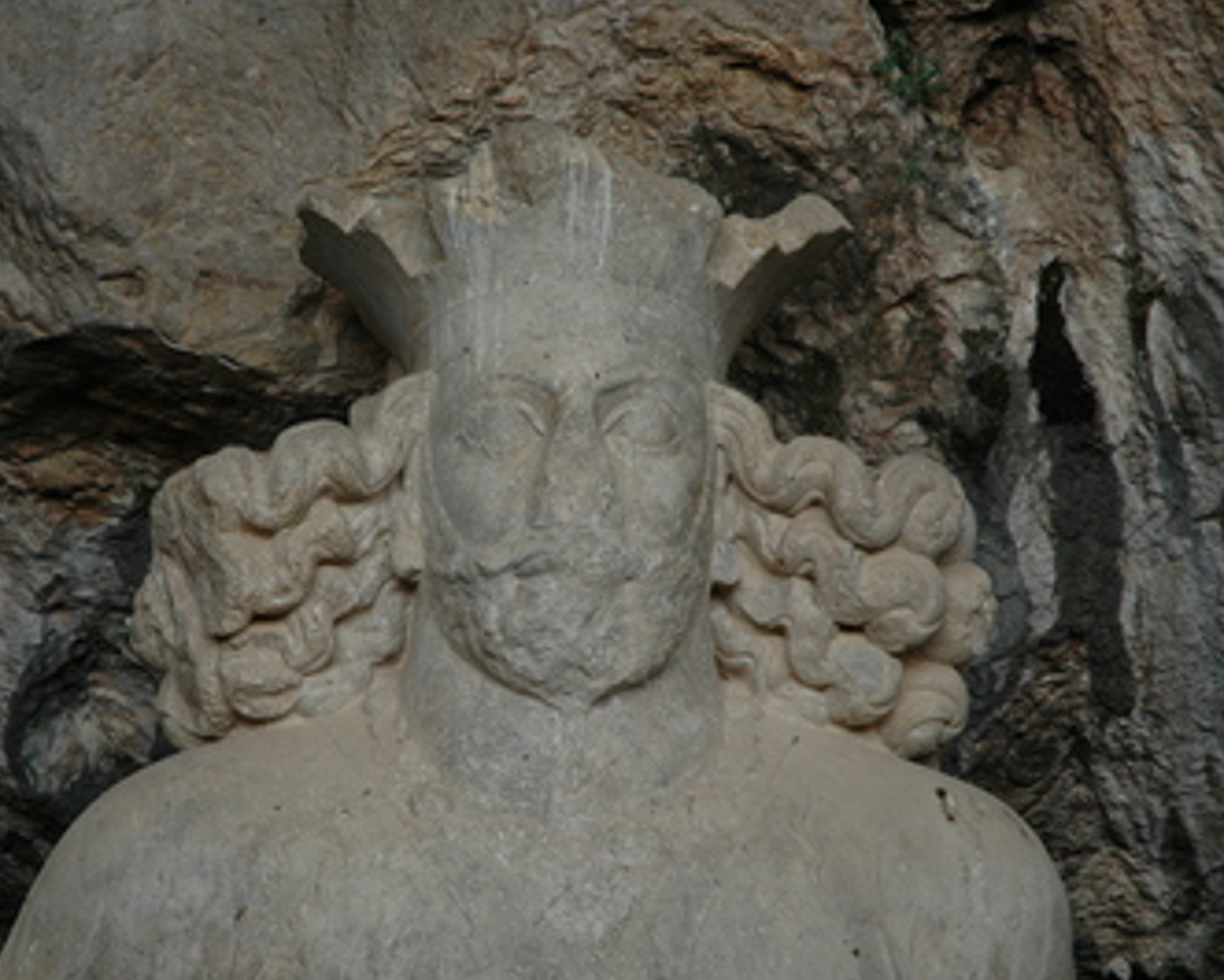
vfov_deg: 12.9
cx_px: 582
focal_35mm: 120
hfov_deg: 16.0
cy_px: 492
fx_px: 4348
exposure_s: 1/80
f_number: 4.5
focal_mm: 70
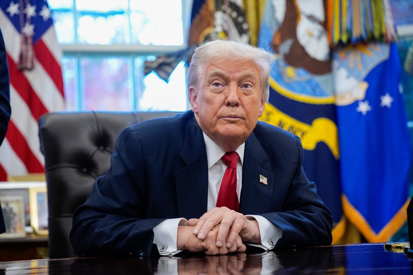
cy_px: 138
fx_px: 803
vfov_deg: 19.5
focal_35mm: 70
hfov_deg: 28.8
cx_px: 206
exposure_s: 1/250
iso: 2500
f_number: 2.8
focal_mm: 70
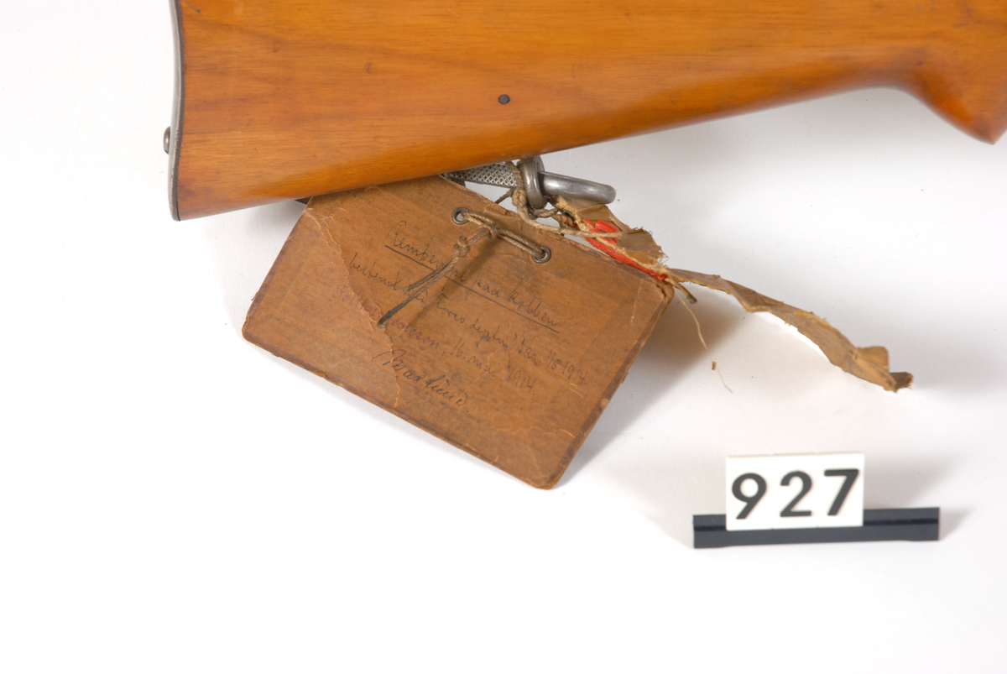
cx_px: 504
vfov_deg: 15.2
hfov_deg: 22.6
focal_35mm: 90
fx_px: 2520
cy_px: 337
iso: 100
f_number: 10
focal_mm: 60
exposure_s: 1/60
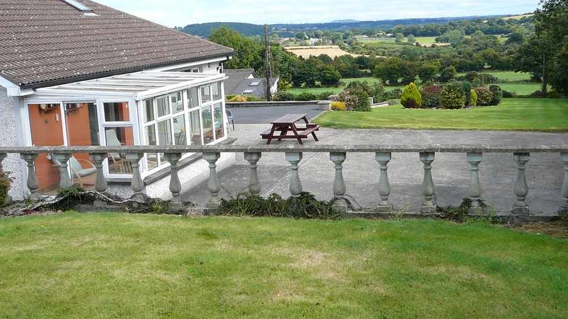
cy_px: 132
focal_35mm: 46
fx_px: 693
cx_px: 295
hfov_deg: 44.6
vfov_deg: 25.9
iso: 80
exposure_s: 1/640
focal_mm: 5.2
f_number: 2.8
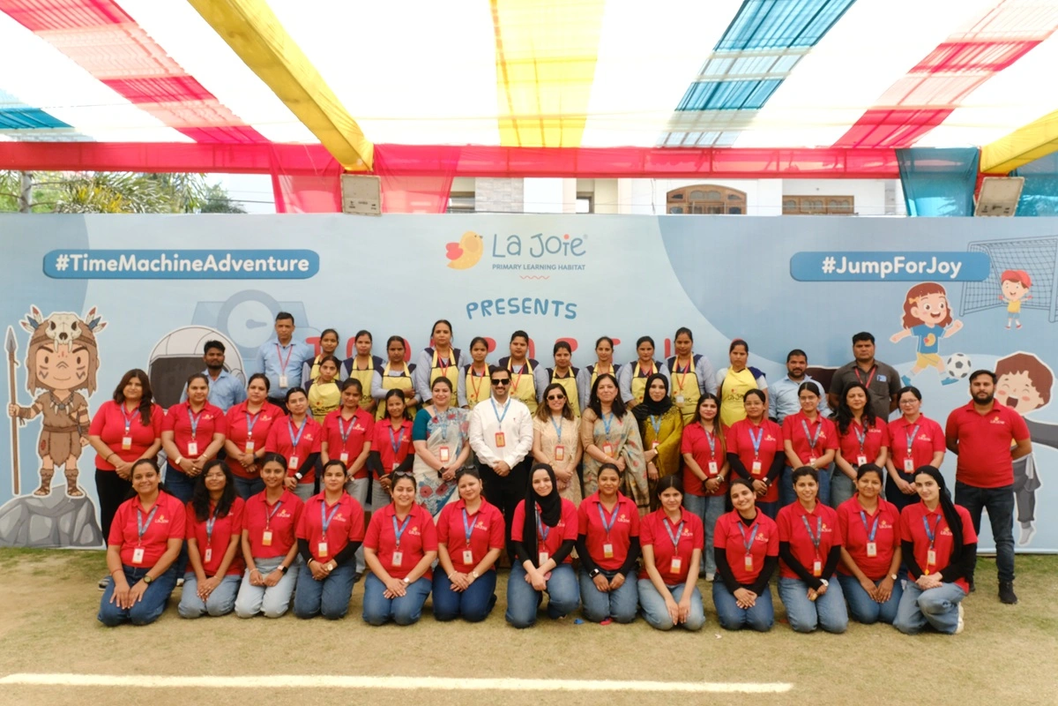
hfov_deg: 69.4
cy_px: 353
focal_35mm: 26
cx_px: 529
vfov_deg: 49.6
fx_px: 764
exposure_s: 1/320
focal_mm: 17.6
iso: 1250
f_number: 2.8
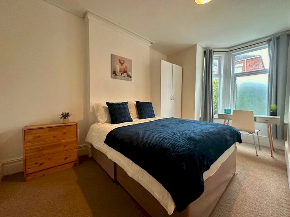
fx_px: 117
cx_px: 145
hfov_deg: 102.1
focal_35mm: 14
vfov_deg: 85.7
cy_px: 108
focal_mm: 2.22
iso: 320
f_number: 2.2
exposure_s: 1/72
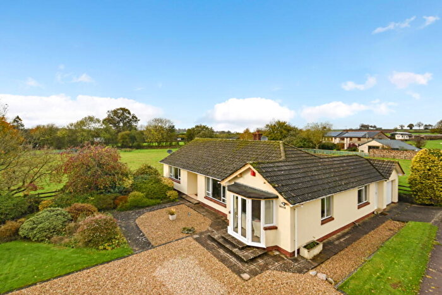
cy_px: 148
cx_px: 221
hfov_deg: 100.4
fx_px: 184
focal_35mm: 15
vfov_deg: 77.4
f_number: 5
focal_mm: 10
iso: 125
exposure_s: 1/200
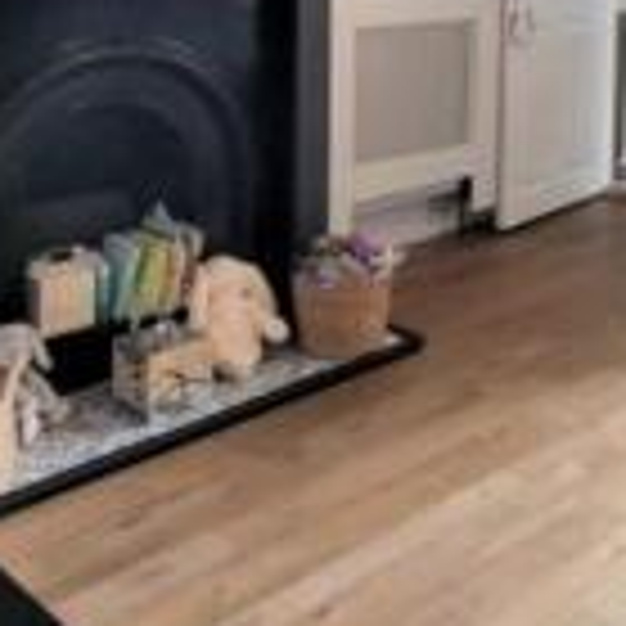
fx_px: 1064
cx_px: 621
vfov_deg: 30.1
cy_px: -25
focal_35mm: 52
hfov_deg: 30.5
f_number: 4
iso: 1000
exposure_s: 1/60
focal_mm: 7
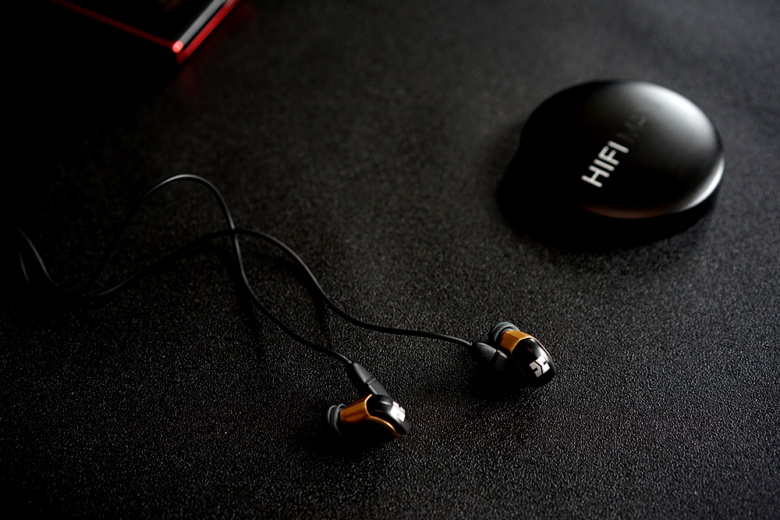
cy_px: 260
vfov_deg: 24.6
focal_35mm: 55
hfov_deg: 36.3
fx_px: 1191
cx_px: 390
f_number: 3.5
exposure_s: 1/125
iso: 800
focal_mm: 55
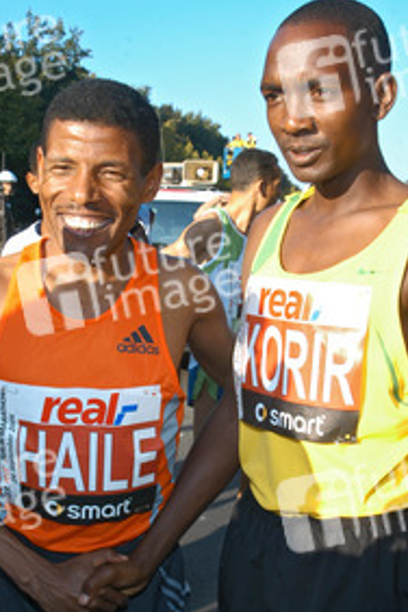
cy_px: 393
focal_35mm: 51
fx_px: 867
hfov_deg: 26.5
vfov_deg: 38.6
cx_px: 191
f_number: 9
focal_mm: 24
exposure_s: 1/180
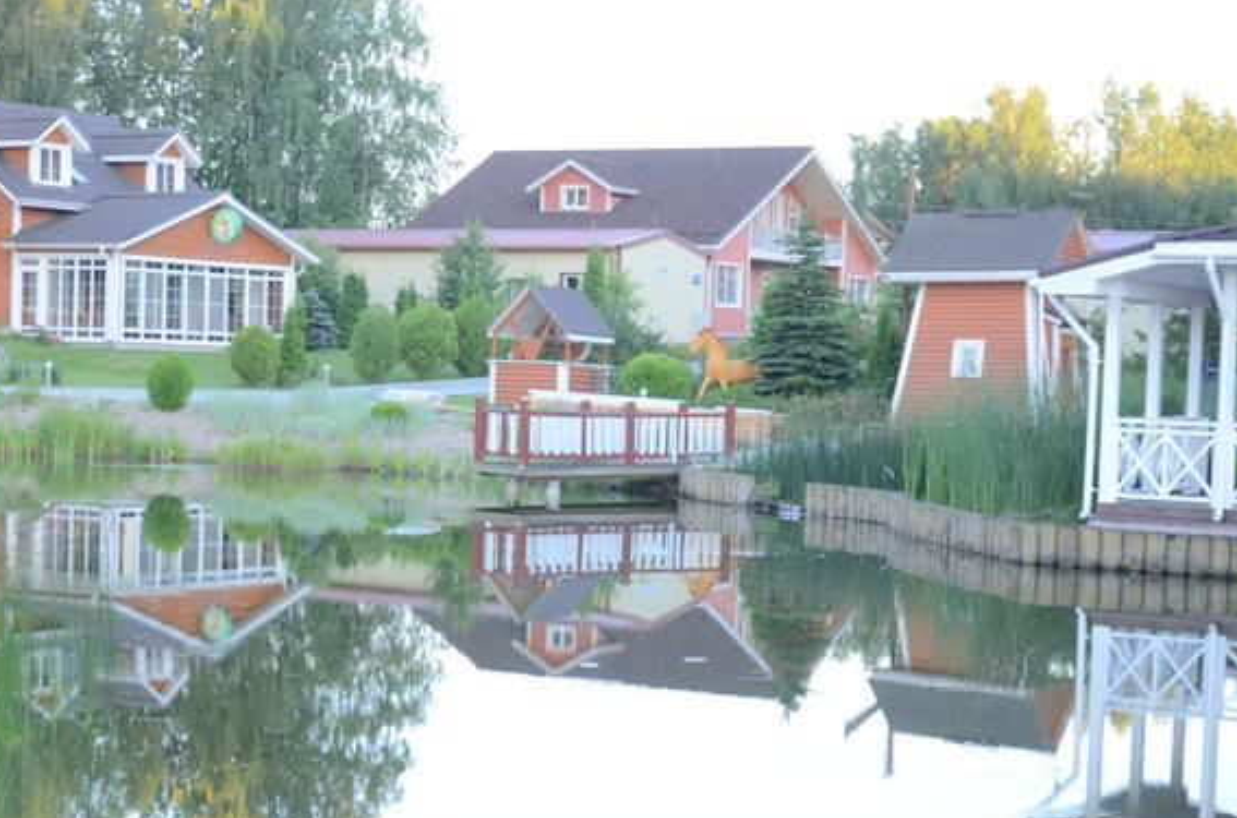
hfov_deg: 28.1
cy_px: 519
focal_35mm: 72
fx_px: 2468
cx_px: 528
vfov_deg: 18.8
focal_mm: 34
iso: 400
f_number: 5
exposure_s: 1/100
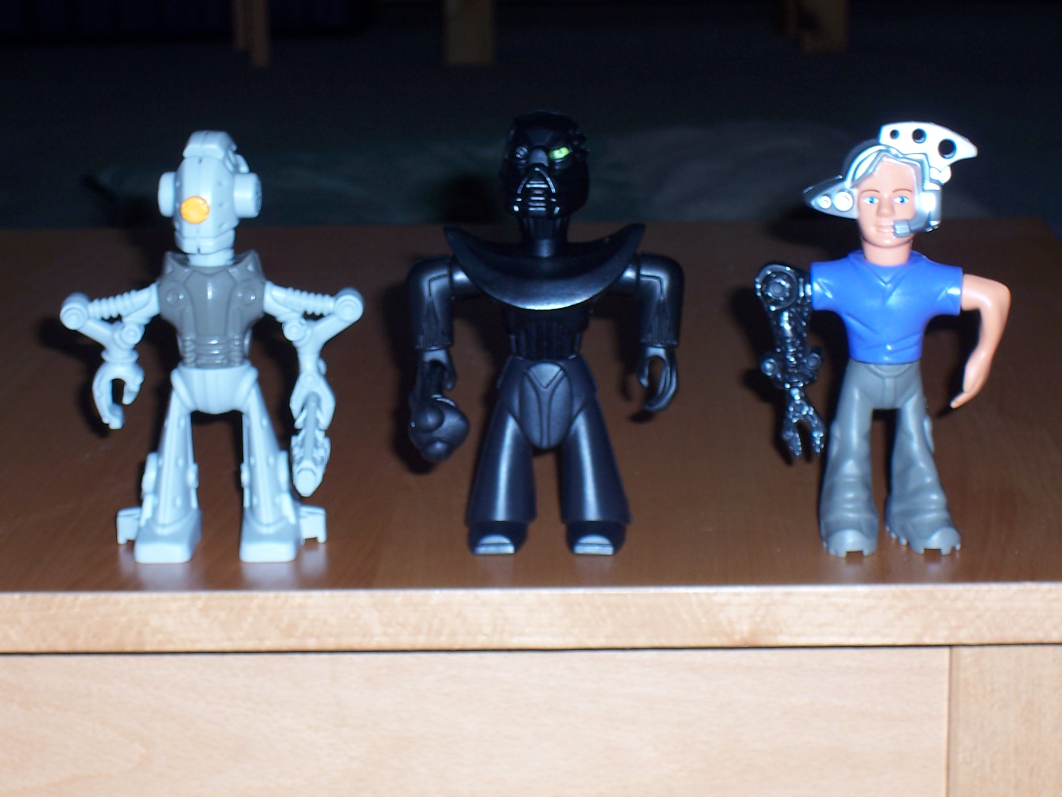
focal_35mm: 105
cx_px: 525
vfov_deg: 14.1
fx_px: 3222
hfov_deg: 18.7
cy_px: 398
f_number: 4.6
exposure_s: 1/90
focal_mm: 16.8
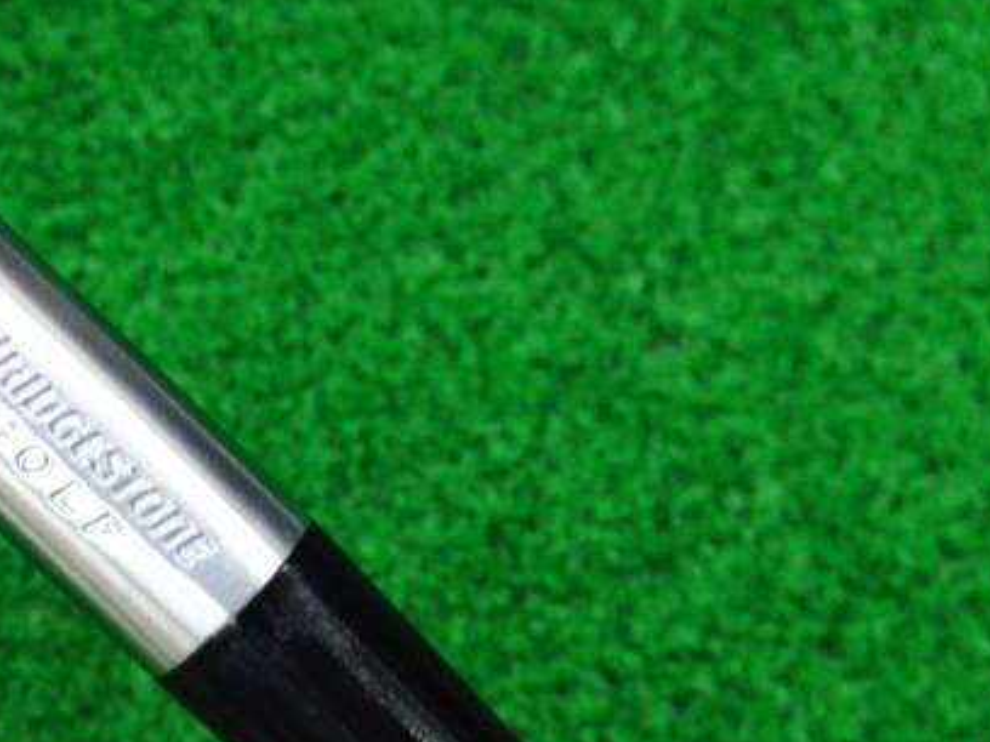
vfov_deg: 24.9
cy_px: 575
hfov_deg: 32.6
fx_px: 1659
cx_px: 245
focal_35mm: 58
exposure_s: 1/40
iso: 400
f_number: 3.6
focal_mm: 6.42
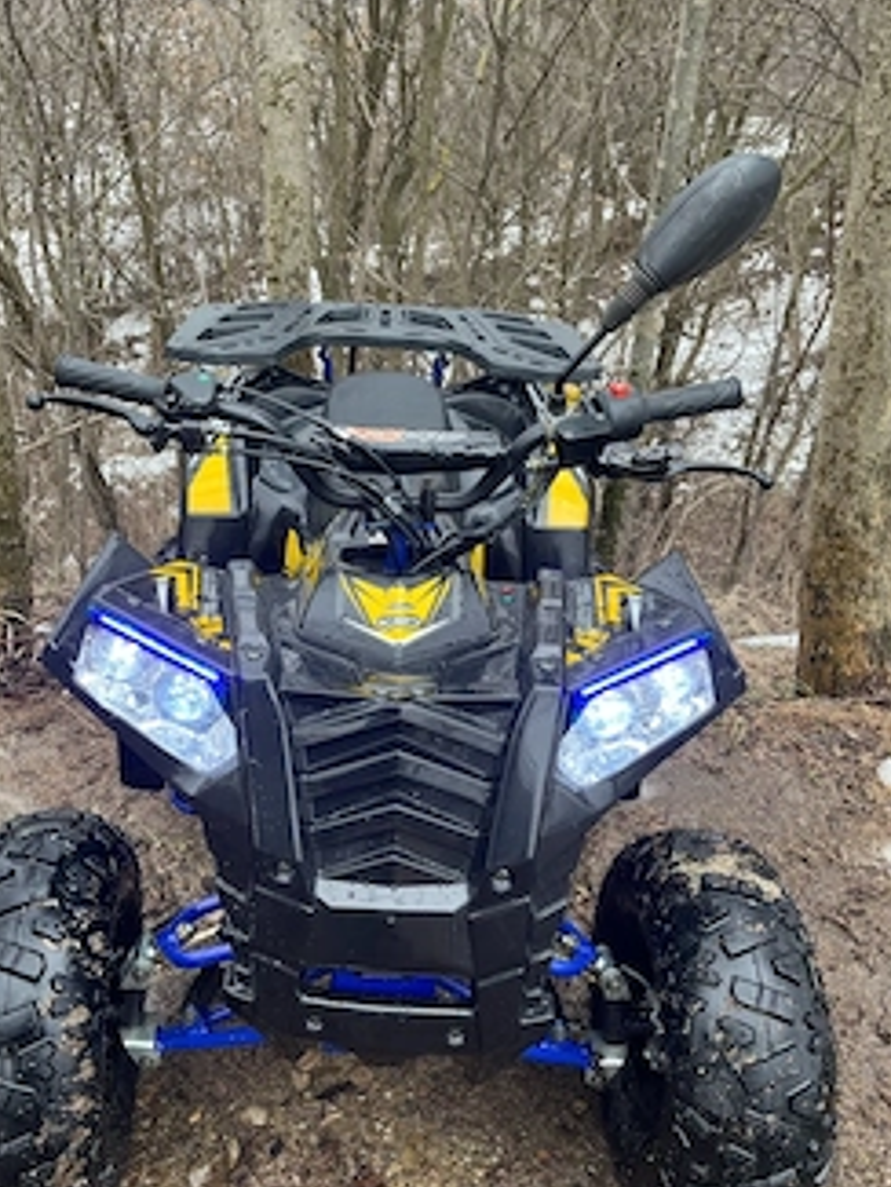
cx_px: 398
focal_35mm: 32
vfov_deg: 56.8
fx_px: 1098
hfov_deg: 44.1
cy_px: 610
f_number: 1.6
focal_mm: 5.1
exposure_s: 1/138
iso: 32
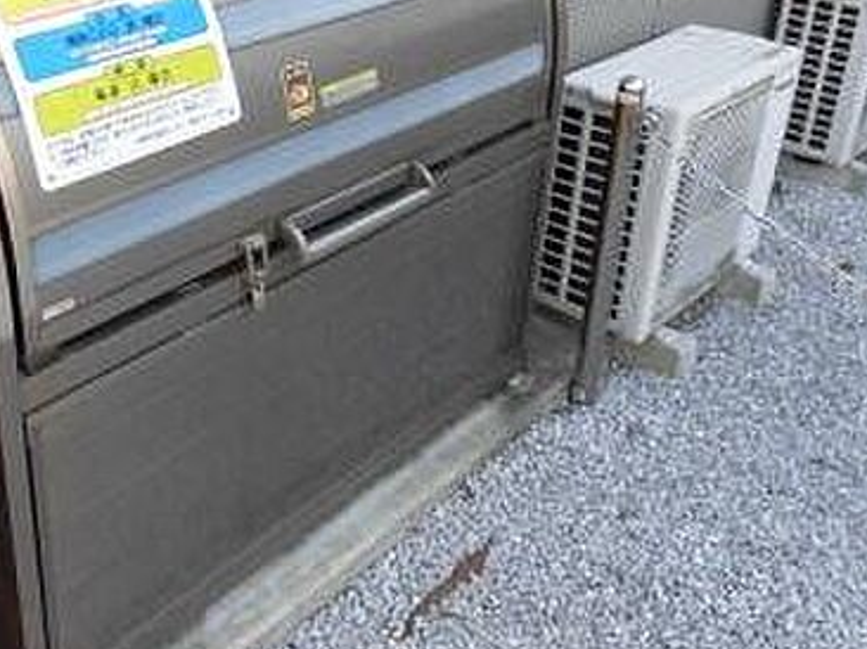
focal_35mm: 42
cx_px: 206
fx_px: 1051
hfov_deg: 43.2
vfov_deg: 33.8
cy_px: 187
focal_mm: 4.3
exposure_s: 1/80
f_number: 3.1
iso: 125
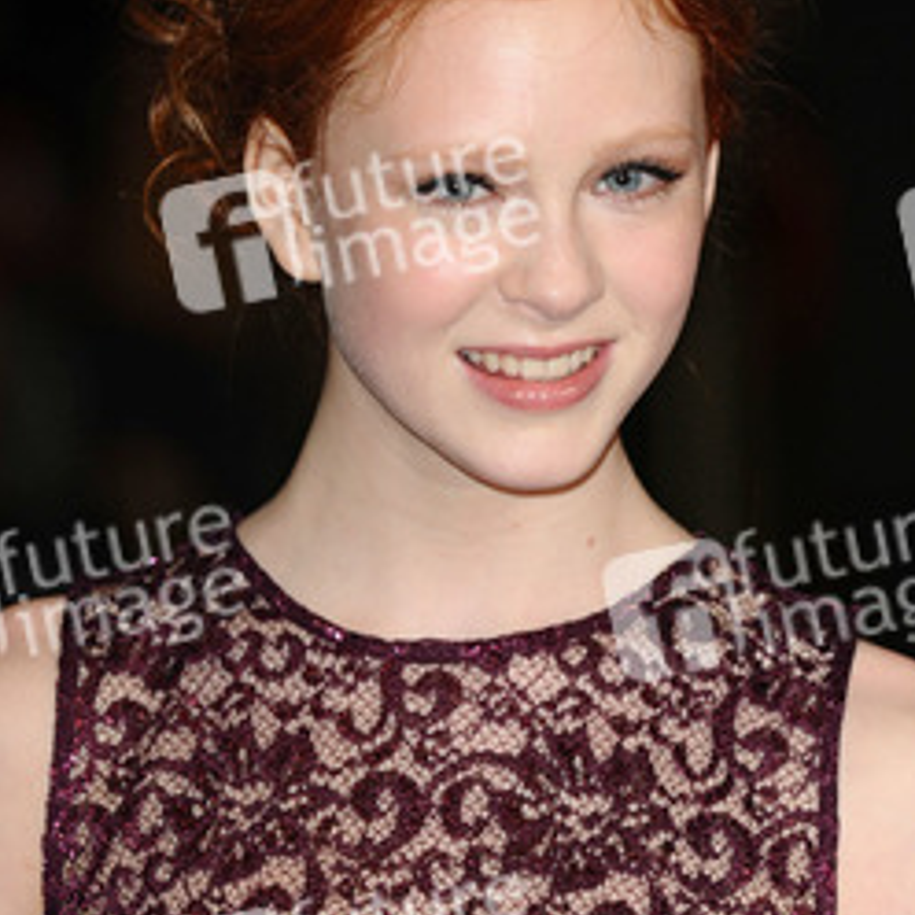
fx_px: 9530
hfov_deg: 5.5
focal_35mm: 319
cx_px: 459
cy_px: 410
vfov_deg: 5.5
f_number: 4.5
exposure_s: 1/160
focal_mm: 155
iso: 320
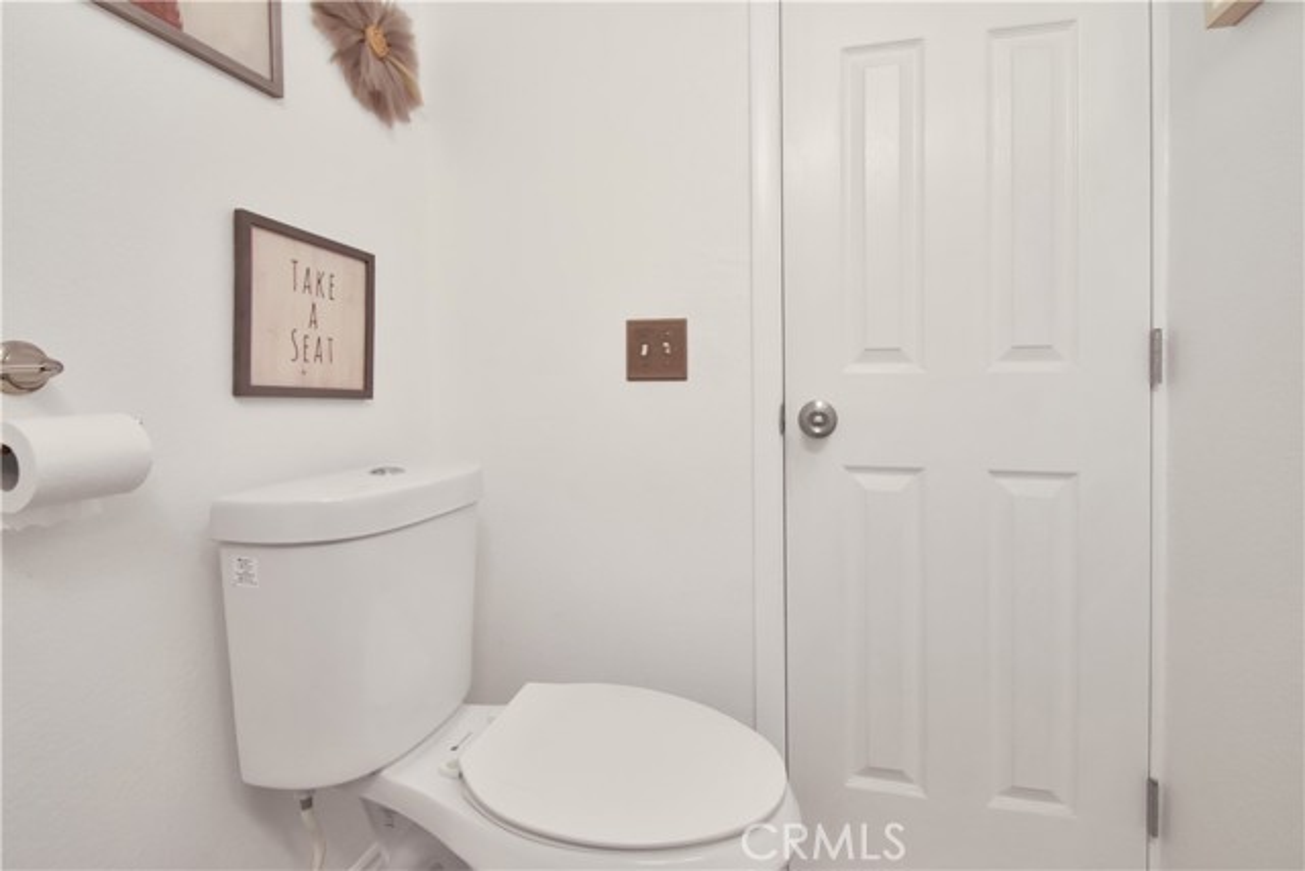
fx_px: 544
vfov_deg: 77.4
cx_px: 652
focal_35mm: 15
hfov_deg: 100.4
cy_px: 436
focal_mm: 10
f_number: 6.3
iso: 800
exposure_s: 1/160
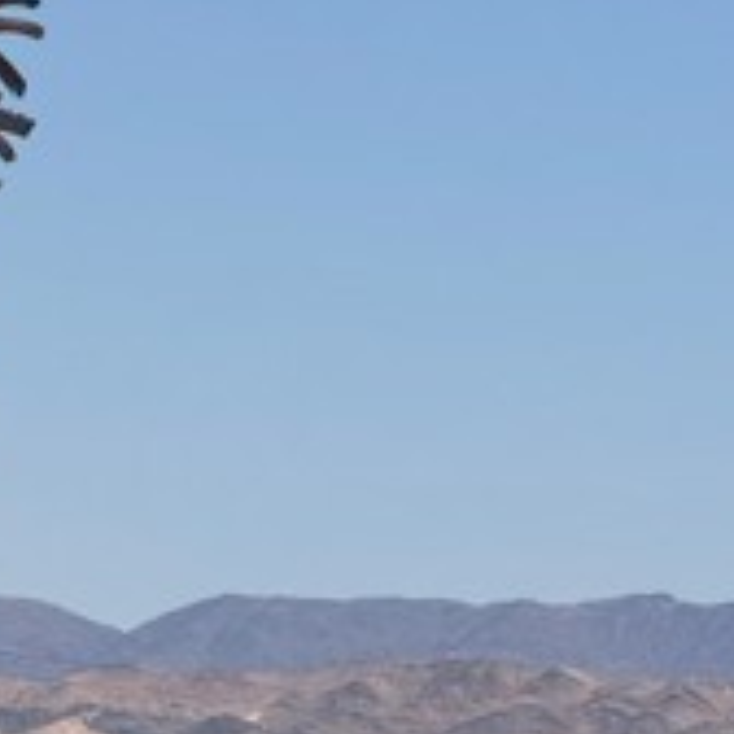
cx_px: 717
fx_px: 9716
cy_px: 791
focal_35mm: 405
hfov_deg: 4.3
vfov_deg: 4.3
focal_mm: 15.66
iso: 50
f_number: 2.8
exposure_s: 1/2817
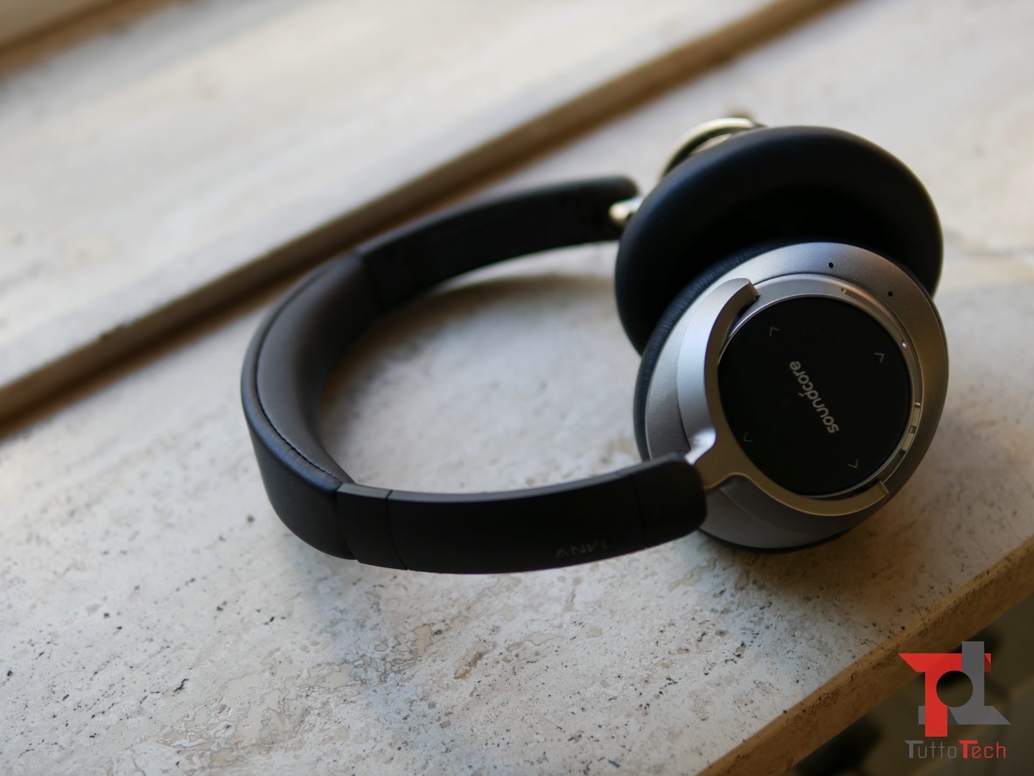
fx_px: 1793
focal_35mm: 60
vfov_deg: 24.4
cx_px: 517
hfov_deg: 32.2
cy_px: 388
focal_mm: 30
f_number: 1.6
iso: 320
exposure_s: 1/640
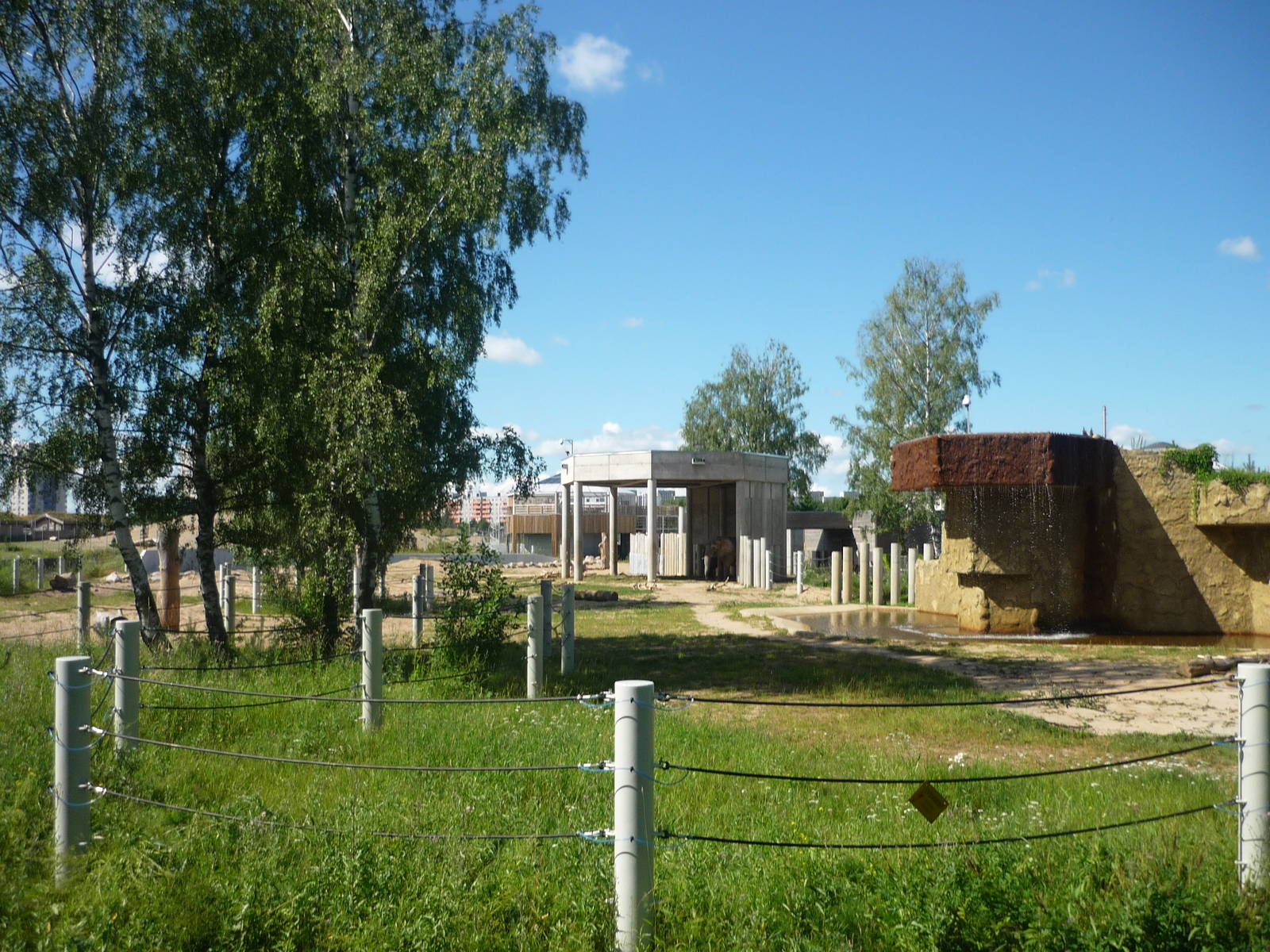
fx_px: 1211
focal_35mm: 33
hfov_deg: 55.4
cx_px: 635
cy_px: 476
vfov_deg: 42.9
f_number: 8
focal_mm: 5.5
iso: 100
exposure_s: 1/125
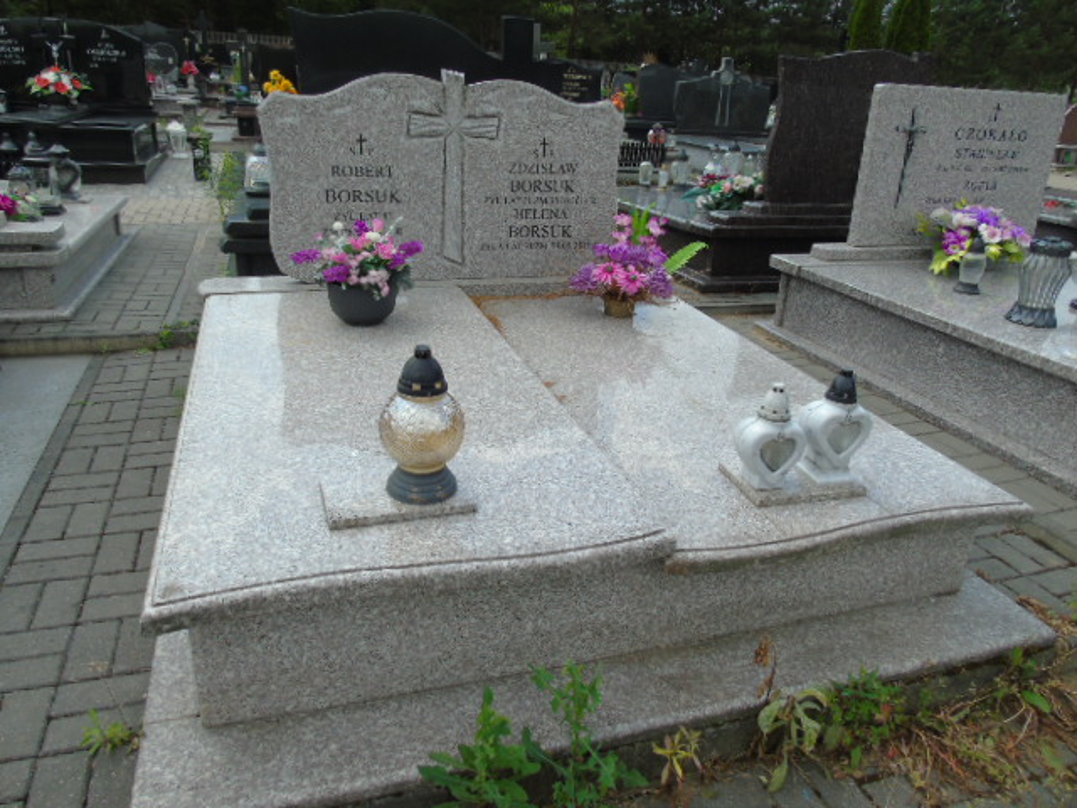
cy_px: 404
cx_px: 538
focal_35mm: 25
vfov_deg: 54.9
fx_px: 778
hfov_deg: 69.4
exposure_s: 1/640
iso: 80
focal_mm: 4.4
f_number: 3.4
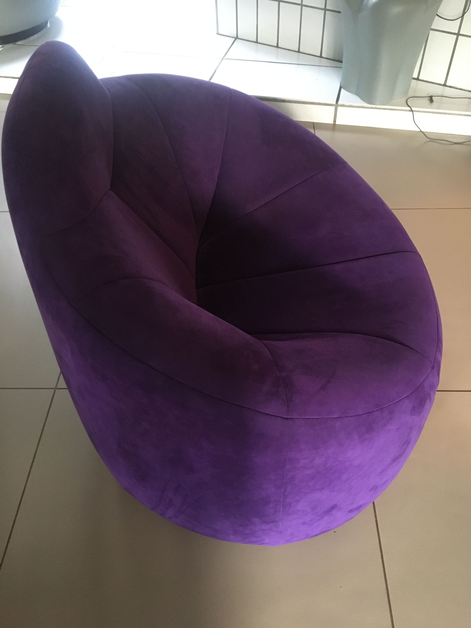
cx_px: 236
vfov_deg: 61.7
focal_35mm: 29
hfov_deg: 48.2
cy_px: 314
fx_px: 526
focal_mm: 4.15
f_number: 2.2
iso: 250
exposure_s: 1/17
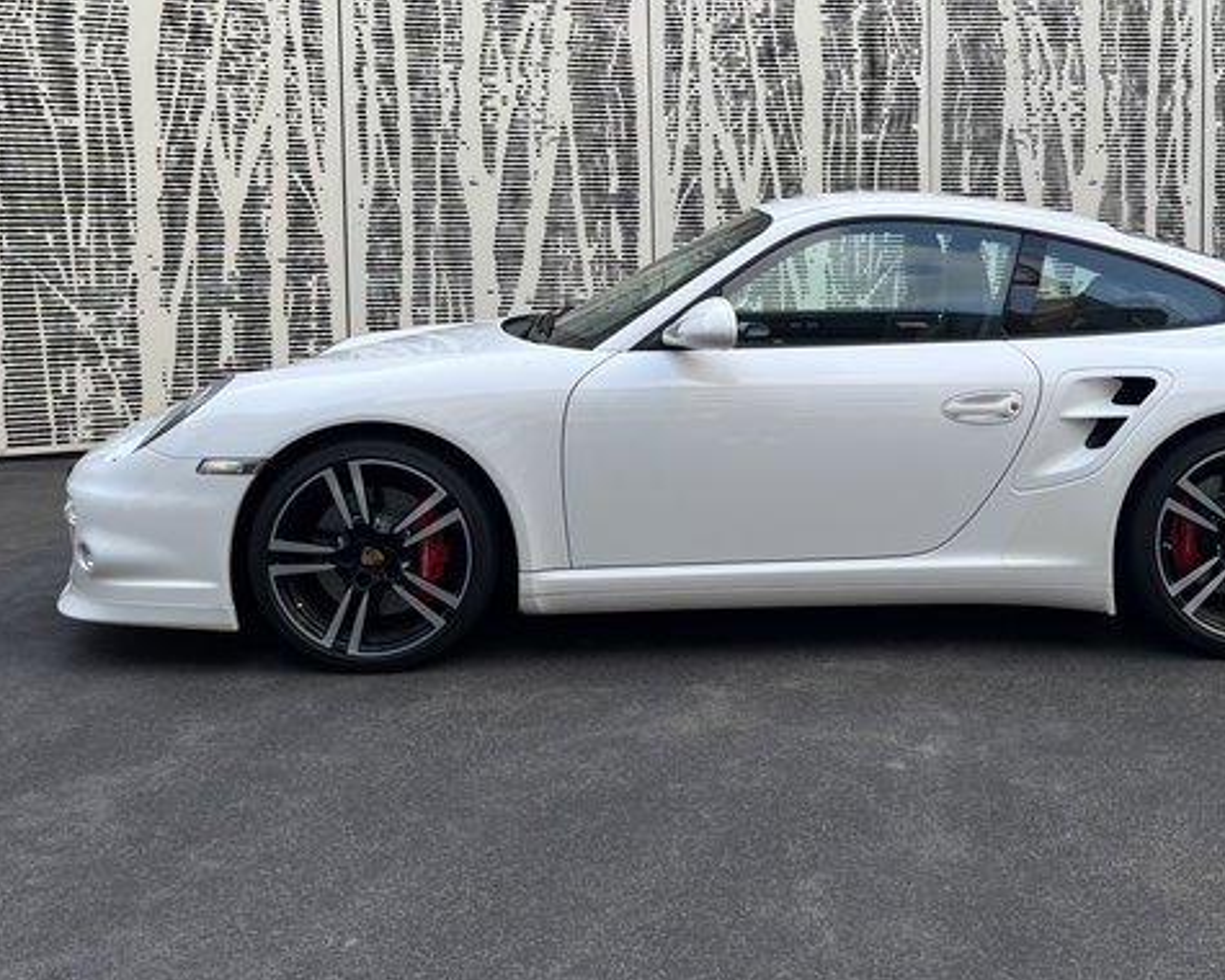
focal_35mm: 41
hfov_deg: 44.2
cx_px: 815
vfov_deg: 36.2
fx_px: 1486
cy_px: 346
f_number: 1.6
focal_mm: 5.1
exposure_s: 1/122
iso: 40
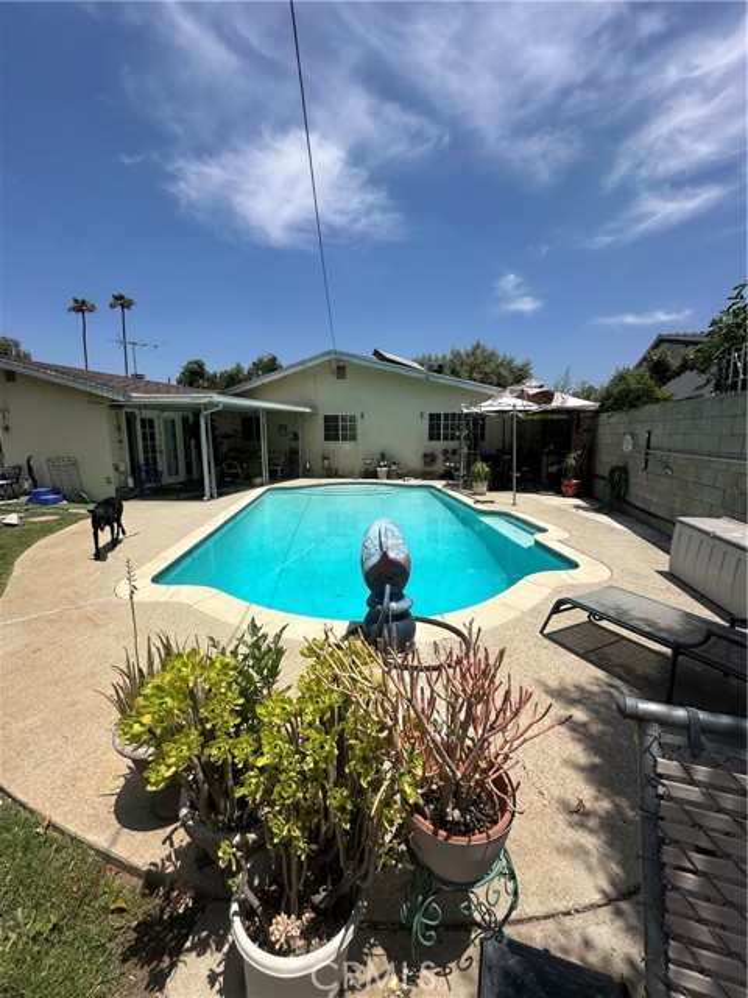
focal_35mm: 14
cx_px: 374
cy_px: 499
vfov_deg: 102.1
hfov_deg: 85.7
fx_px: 403
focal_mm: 2.22
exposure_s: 1/3610
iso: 50
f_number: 2.2
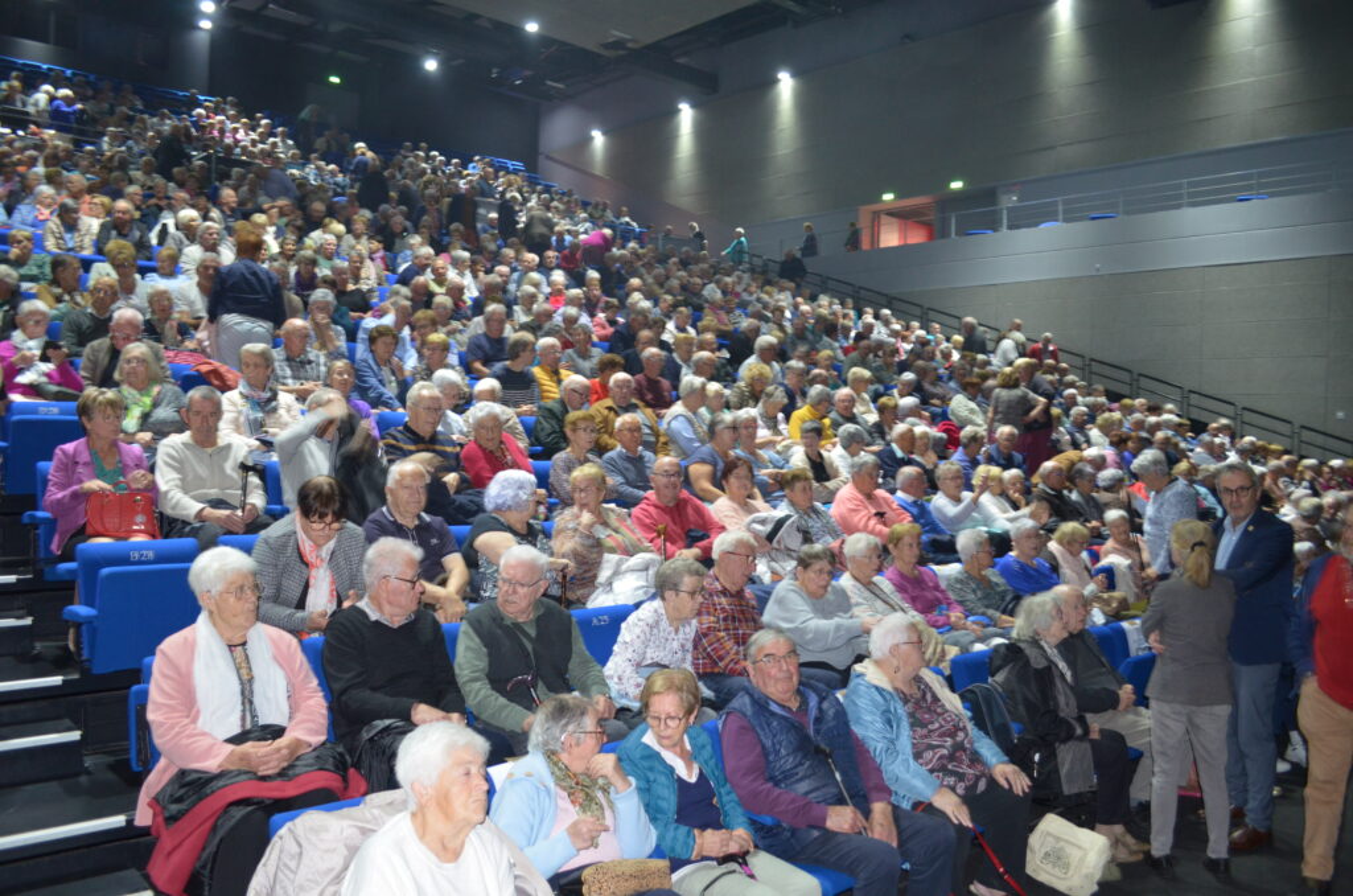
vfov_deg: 47.7
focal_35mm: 27
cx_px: 676
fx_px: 1013
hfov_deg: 67.5
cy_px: 448
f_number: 3.5
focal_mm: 18
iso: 800
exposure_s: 1/8
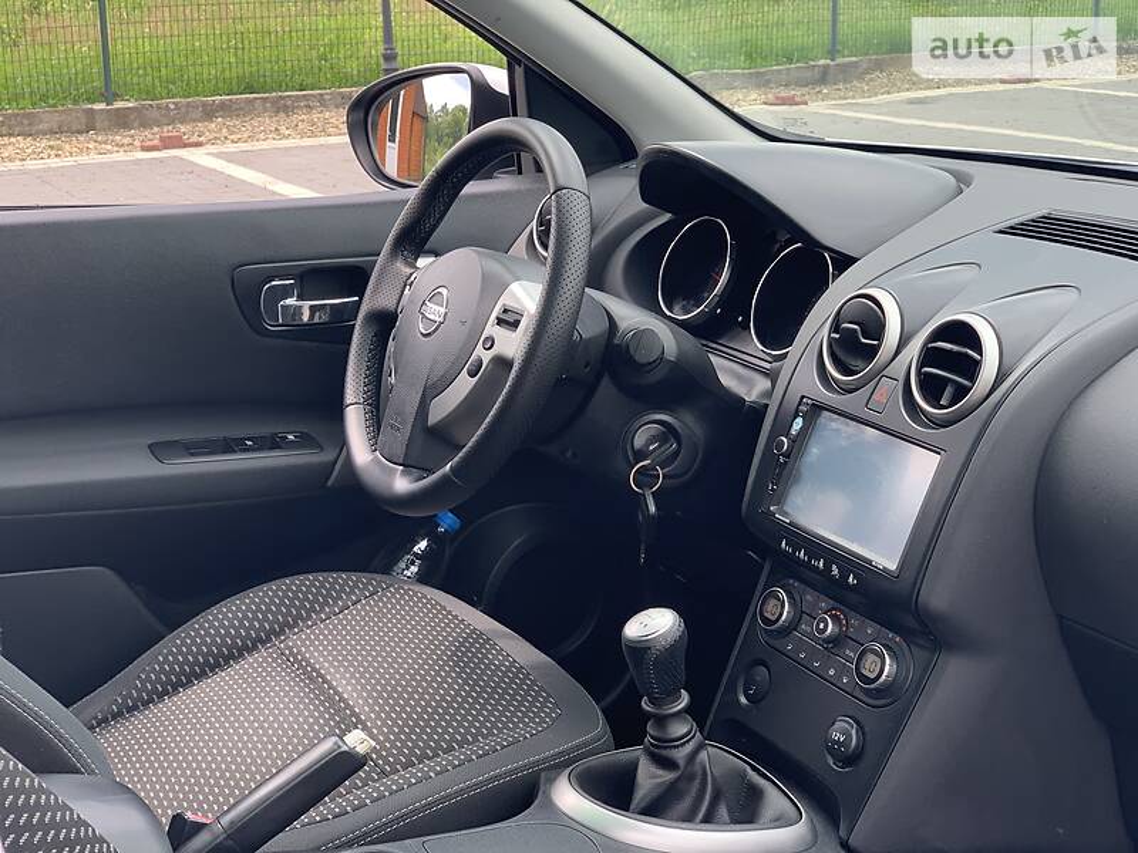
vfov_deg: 28.0
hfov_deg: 36.8
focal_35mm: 52
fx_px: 1709
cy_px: 426
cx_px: 569
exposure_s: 1/122
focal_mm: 6
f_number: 2.4
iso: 25
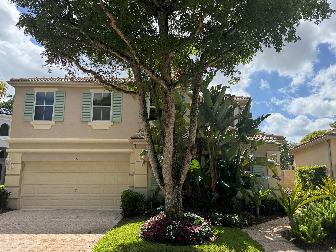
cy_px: 127
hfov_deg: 61.7
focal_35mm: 29
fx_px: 281
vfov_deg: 48.2
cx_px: 168
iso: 80
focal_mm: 6.76
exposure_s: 1/4310
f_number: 1.78
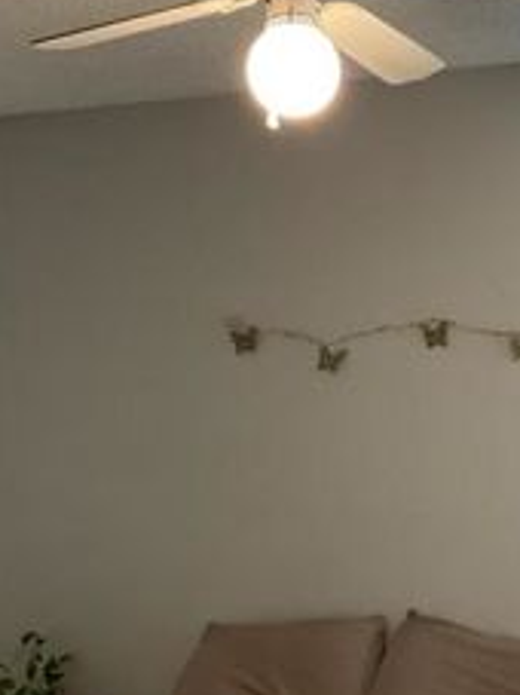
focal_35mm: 68
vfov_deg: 28.6
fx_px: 1363
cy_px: 377
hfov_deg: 21.5
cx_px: 356
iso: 250
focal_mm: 3
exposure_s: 1/60
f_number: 1.8
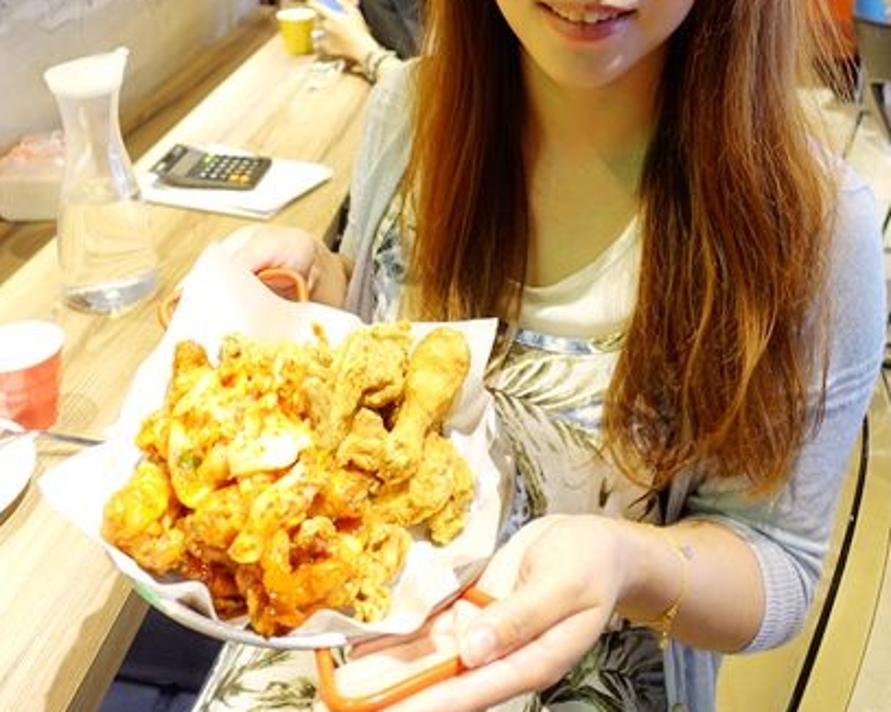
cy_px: 83
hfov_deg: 50.3
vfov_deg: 38.5
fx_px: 949
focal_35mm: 36
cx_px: 472
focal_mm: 8.8
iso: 400
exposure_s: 1/30
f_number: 1.8
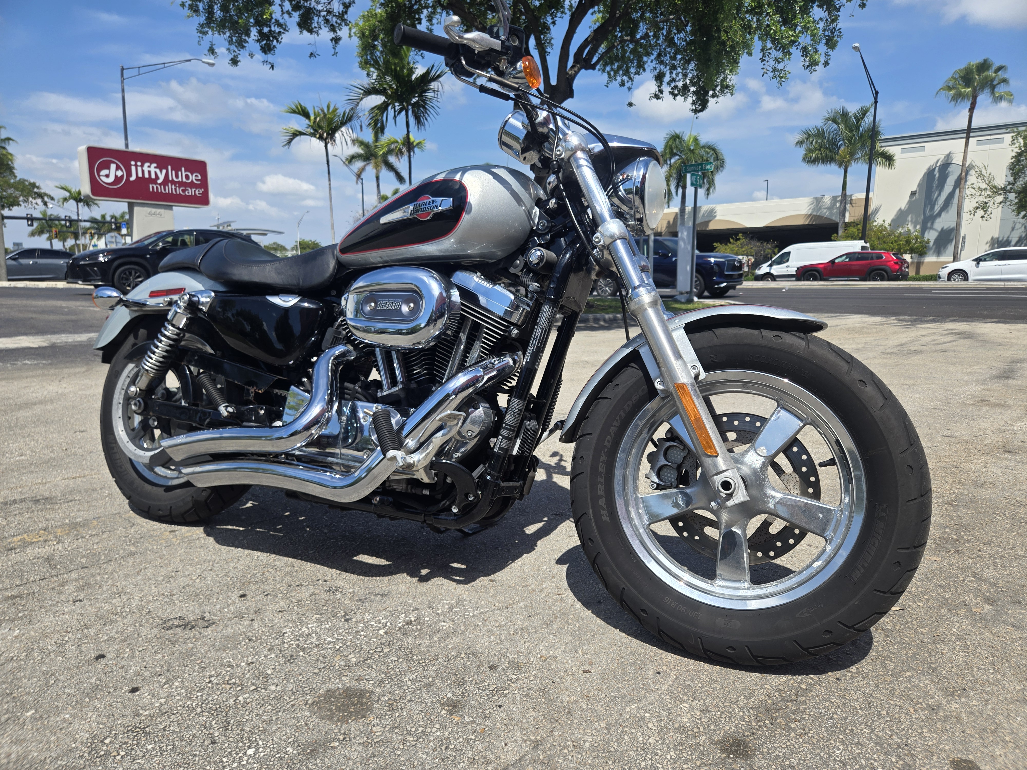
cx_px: 514
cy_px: 385
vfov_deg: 58.9
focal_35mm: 23
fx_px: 682
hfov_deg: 73.9
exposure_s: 1/1839
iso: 25
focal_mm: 5.4
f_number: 1.8
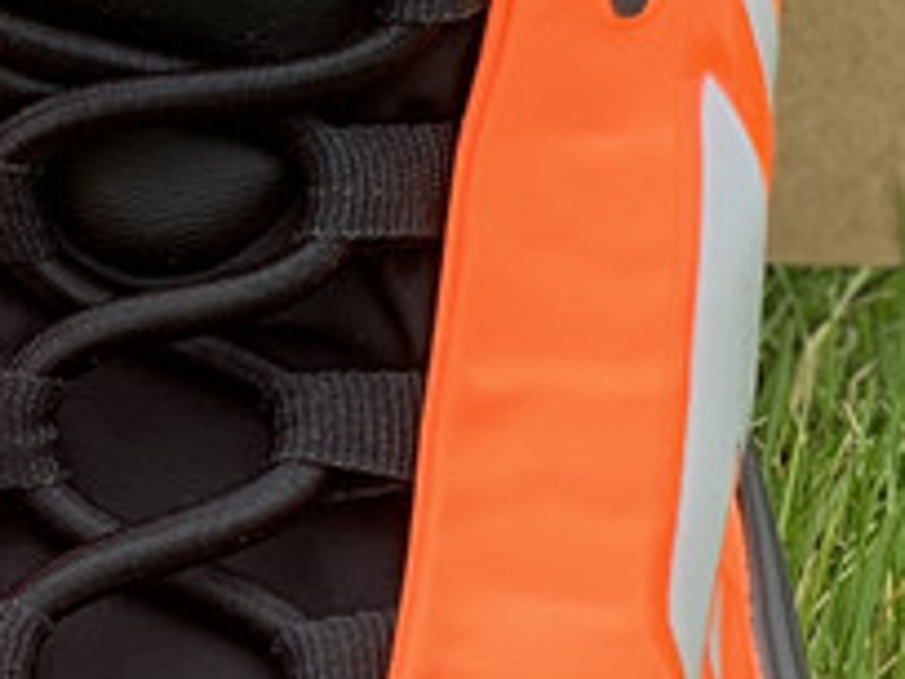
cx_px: -612
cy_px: -643
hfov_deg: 9.3
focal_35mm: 204
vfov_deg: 7.0
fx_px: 5333
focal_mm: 6
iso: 16
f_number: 2.4
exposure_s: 1/122
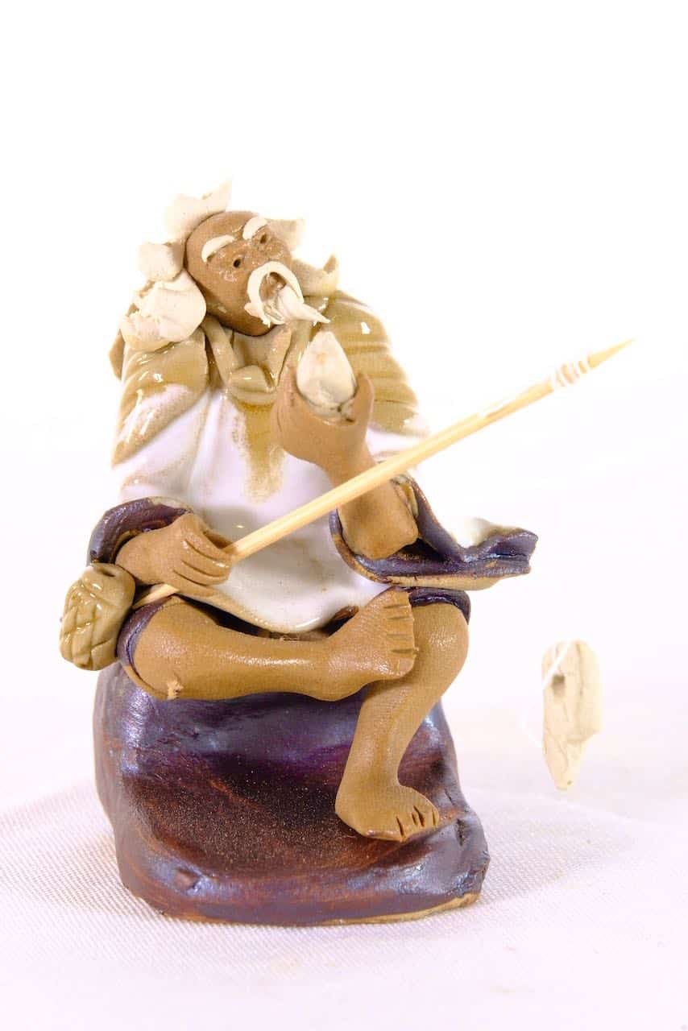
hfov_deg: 4.0
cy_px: 516
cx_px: 344
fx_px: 9884
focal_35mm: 345
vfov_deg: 6.0
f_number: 11
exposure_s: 1/25
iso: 800
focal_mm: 230
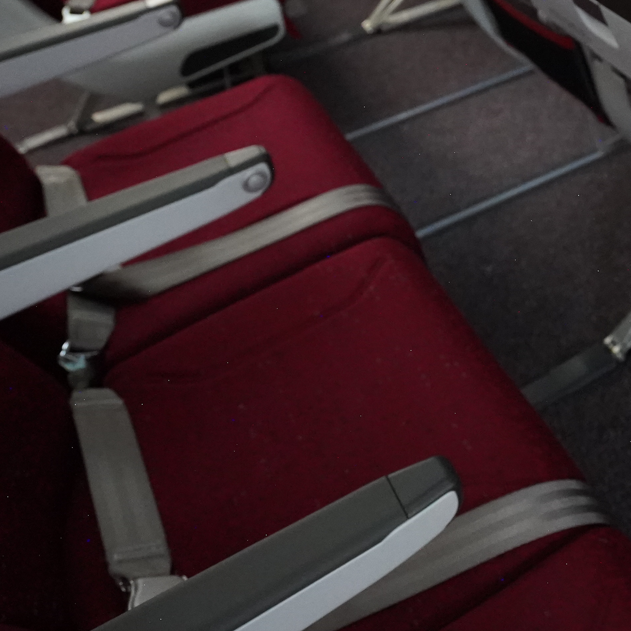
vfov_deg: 38.0
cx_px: 701
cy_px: 141
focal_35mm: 43
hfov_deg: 33.8
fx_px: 887
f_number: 4
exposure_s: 1/160
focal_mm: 16
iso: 8000
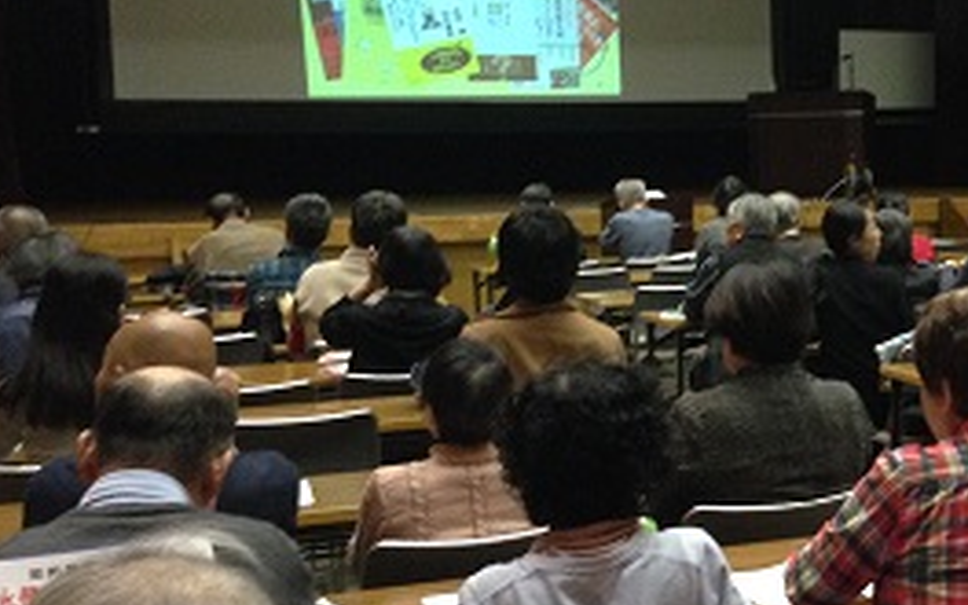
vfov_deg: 20.0
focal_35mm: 65
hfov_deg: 30.4
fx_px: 1715
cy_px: 363
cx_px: 829
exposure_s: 1/20
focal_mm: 4.12
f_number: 2.4
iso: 400
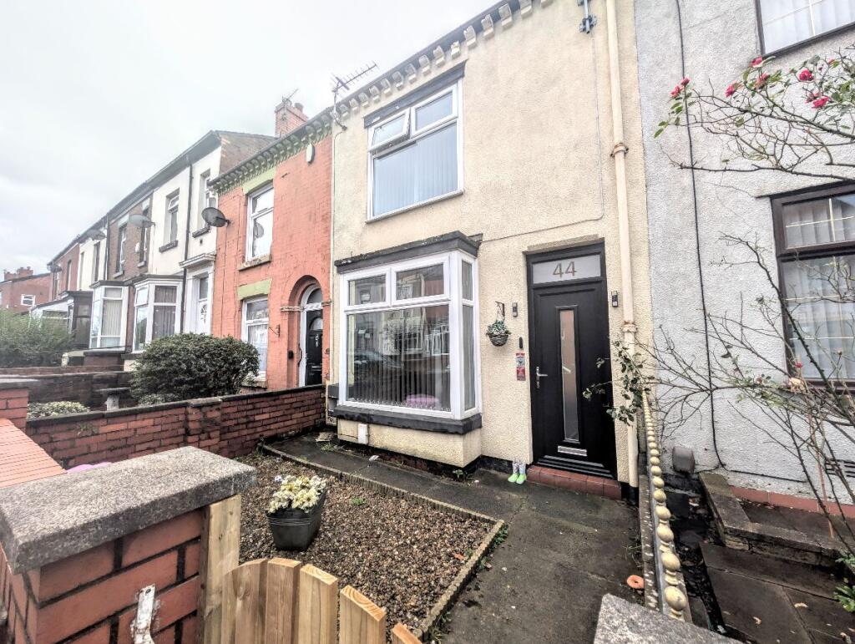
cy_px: 322
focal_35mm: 12
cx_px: 428
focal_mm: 2.02
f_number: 1.7
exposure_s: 1/138
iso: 54
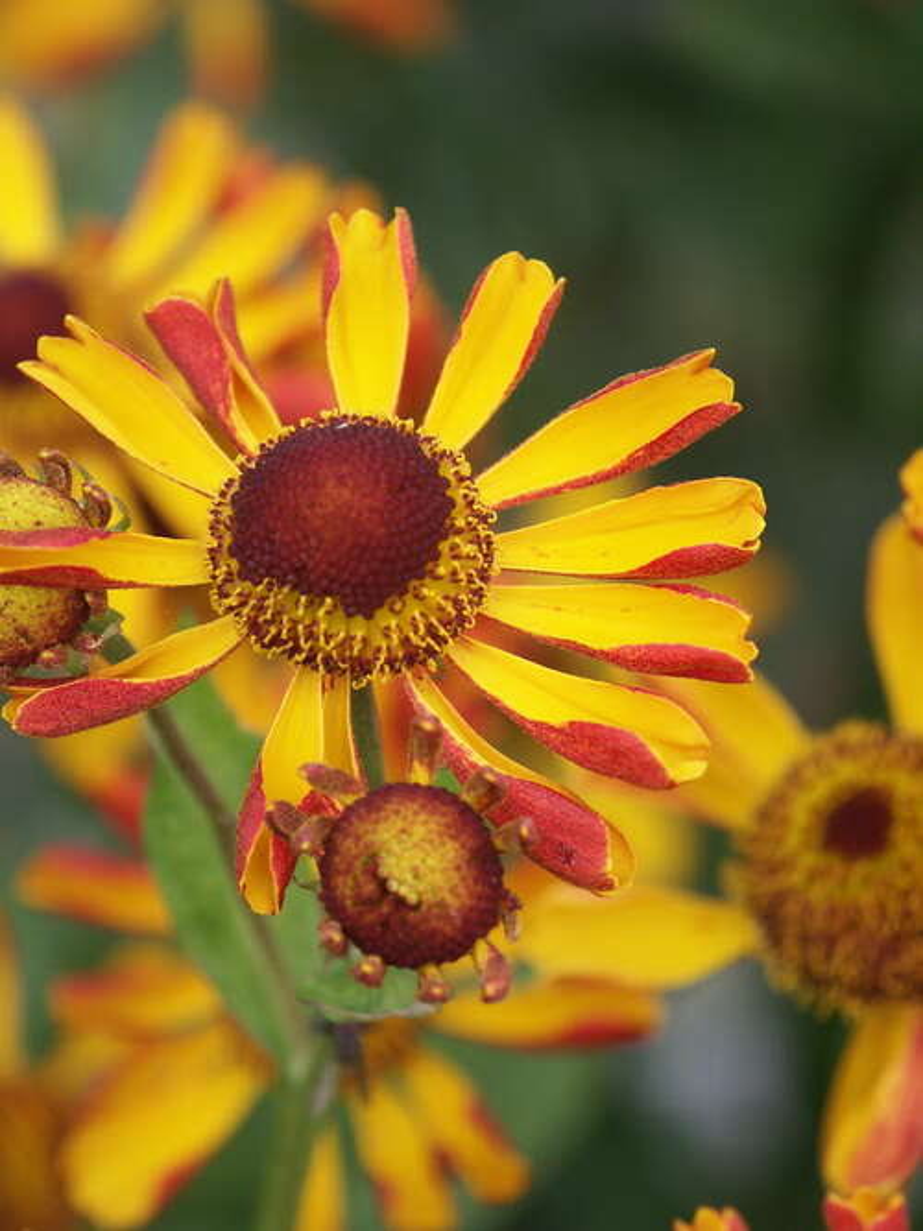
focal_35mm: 200
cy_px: 616
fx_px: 7113
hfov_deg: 7.4
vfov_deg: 9.9
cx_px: 462
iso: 100
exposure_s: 1/250
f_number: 3.5
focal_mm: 50.69
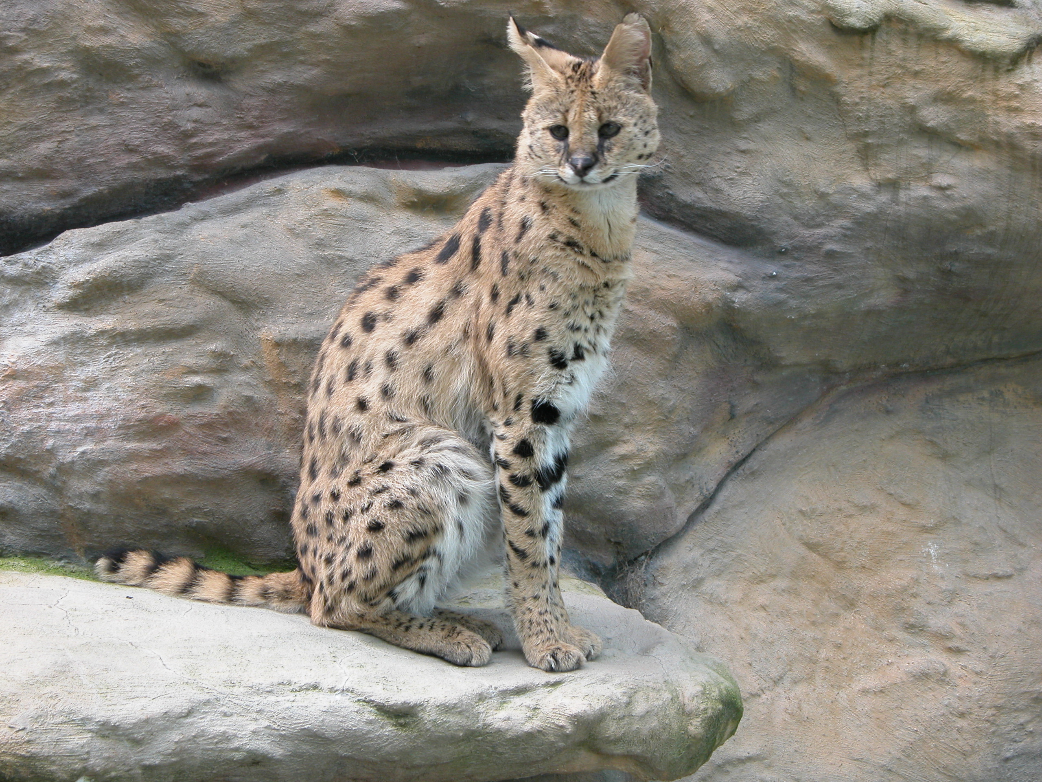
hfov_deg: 21.1
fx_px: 2799
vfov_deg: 15.9
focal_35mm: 93
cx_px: 521
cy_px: 391
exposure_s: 1/63
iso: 100
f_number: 3.6
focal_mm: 23.7
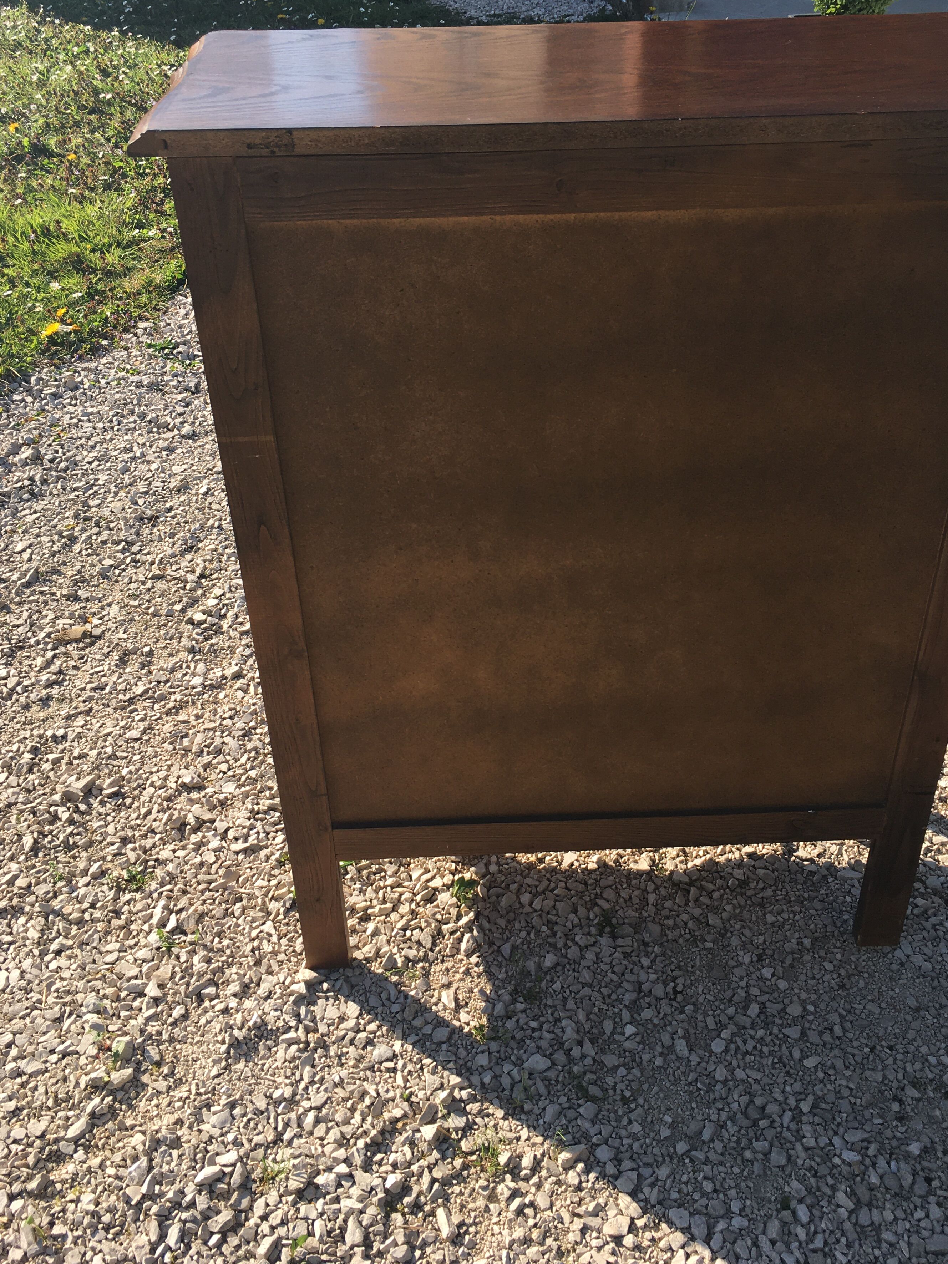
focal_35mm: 33
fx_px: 1205
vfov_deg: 55.2
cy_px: 562
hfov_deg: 42.9
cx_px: 511
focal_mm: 4.15
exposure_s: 1/864
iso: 25
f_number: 2.2
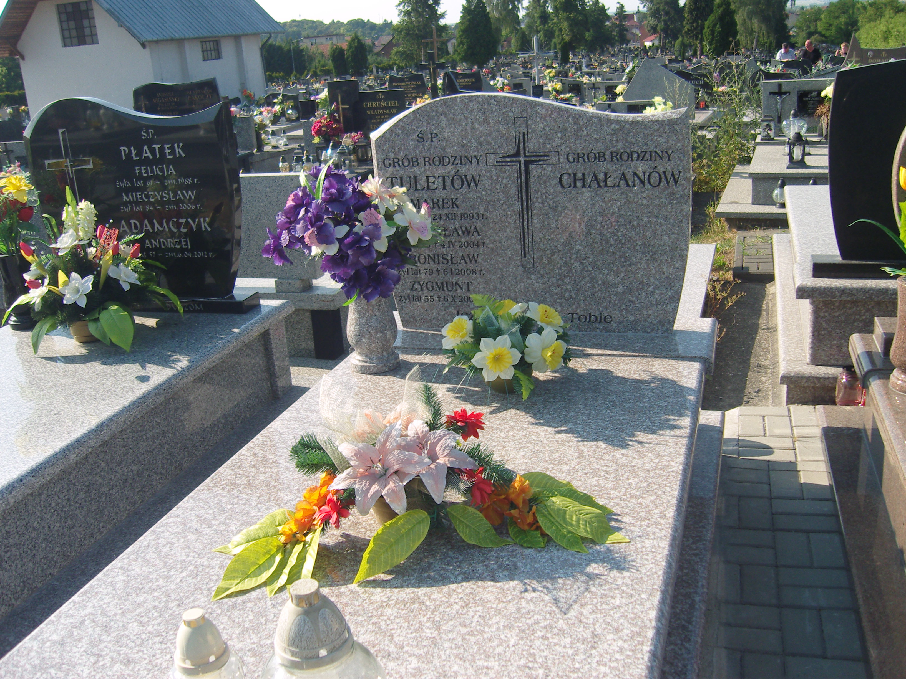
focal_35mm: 34
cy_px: 340
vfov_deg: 41.8
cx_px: 453
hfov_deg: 54.0
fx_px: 890
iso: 100
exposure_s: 1/200
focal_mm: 7.3
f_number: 7
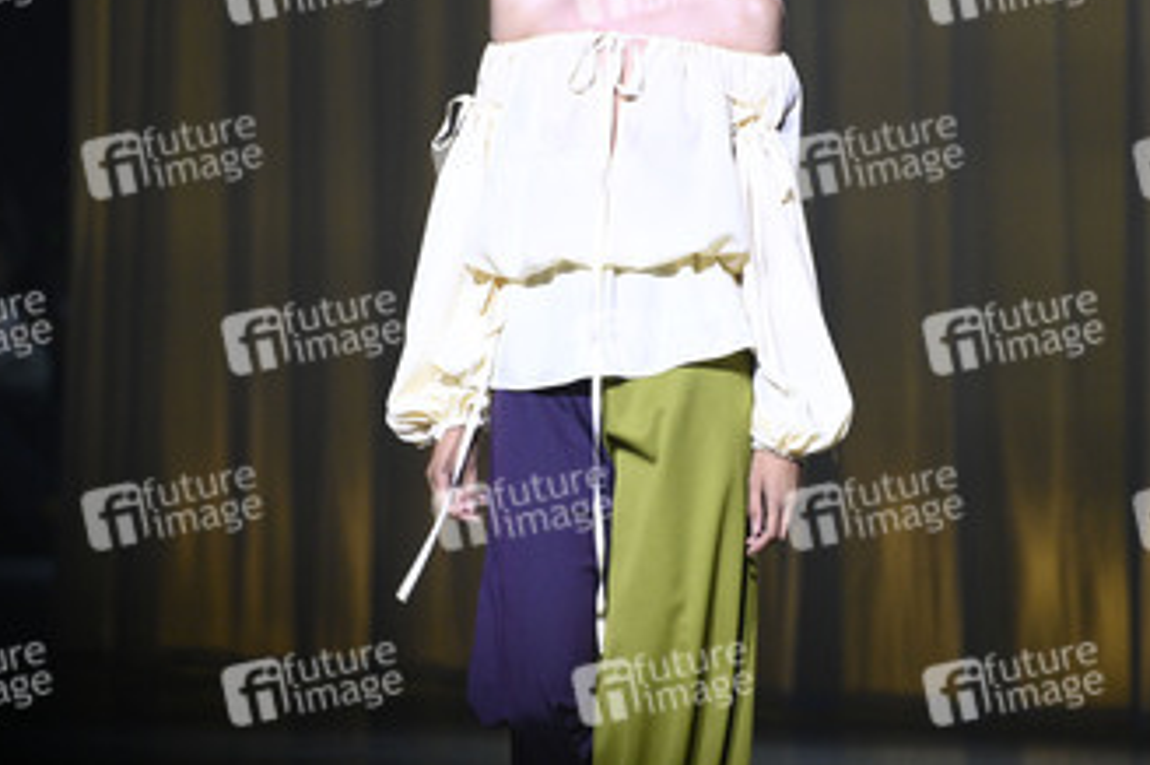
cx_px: 570
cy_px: 246
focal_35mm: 412
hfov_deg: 5.0
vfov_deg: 3.3
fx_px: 13148
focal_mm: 300
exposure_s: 1/250
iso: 5000
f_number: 5.6
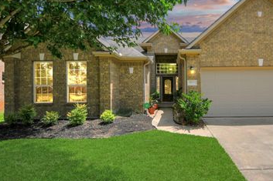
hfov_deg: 90.5
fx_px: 129
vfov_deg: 70.3
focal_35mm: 17
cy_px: 84
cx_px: 178
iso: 100
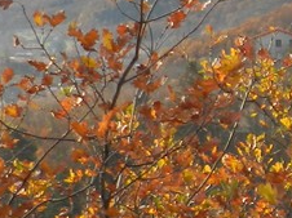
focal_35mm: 261
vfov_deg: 5.7
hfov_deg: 7.3
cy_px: 146
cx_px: 612
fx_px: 2199
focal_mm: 8.1
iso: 160
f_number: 4.2
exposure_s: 1/250
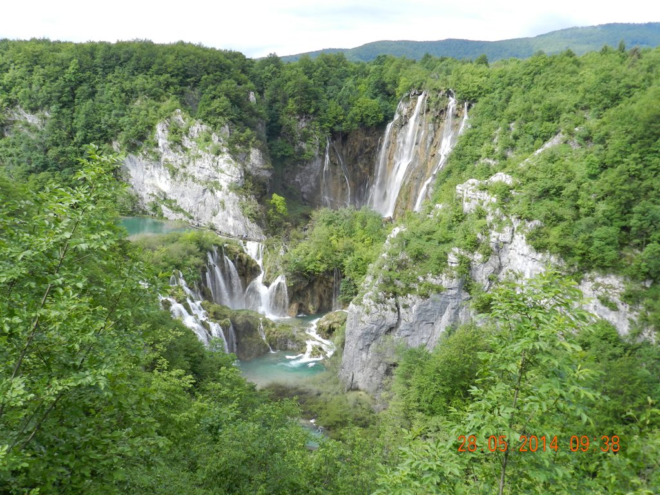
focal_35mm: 32
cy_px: 248
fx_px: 610
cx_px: 330
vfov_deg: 44.2
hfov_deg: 56.8
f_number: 3.7
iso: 160
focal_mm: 5.6
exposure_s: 1/500
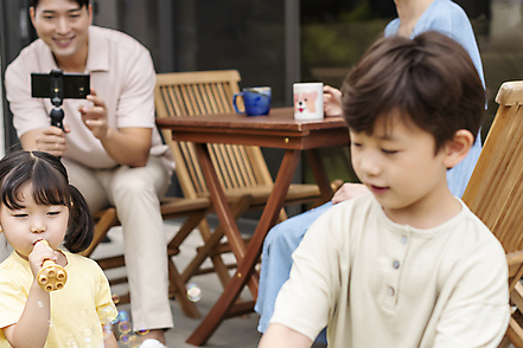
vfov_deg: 20.0
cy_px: 220
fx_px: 988
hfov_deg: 29.6
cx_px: 237
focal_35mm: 68
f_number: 2.8
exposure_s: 1/640
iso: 160
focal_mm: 50
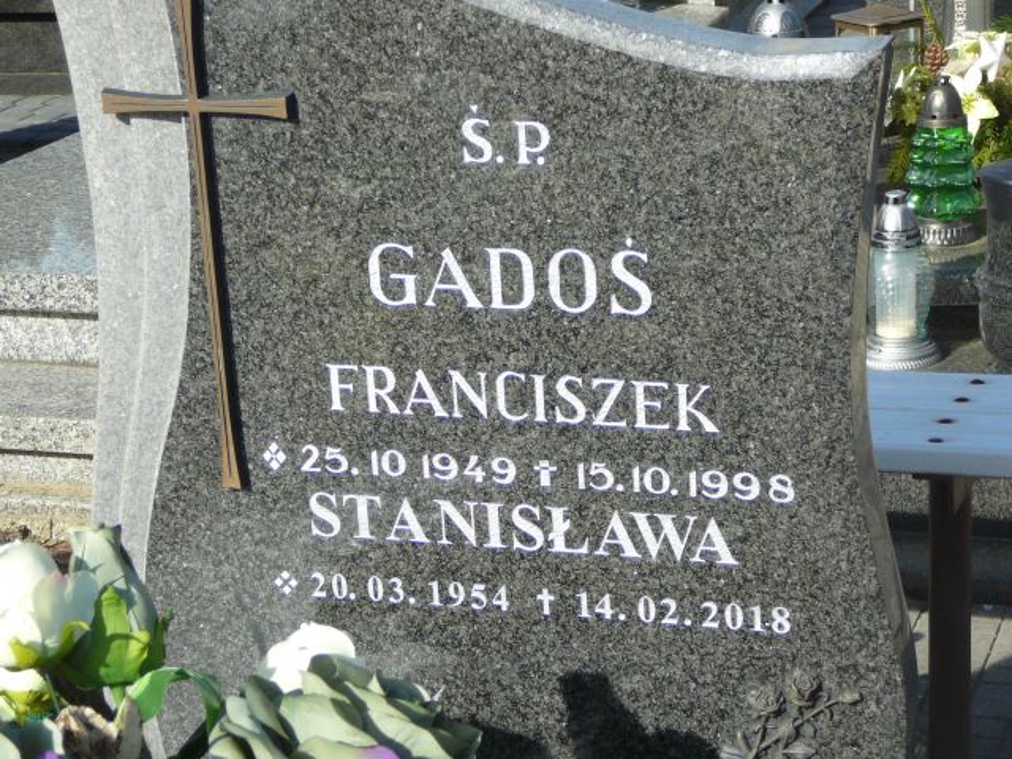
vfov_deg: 17.0
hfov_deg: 22.5
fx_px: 2543
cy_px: 380
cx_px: 506
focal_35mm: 87
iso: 80
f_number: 3.8
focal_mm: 13
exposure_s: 1/500
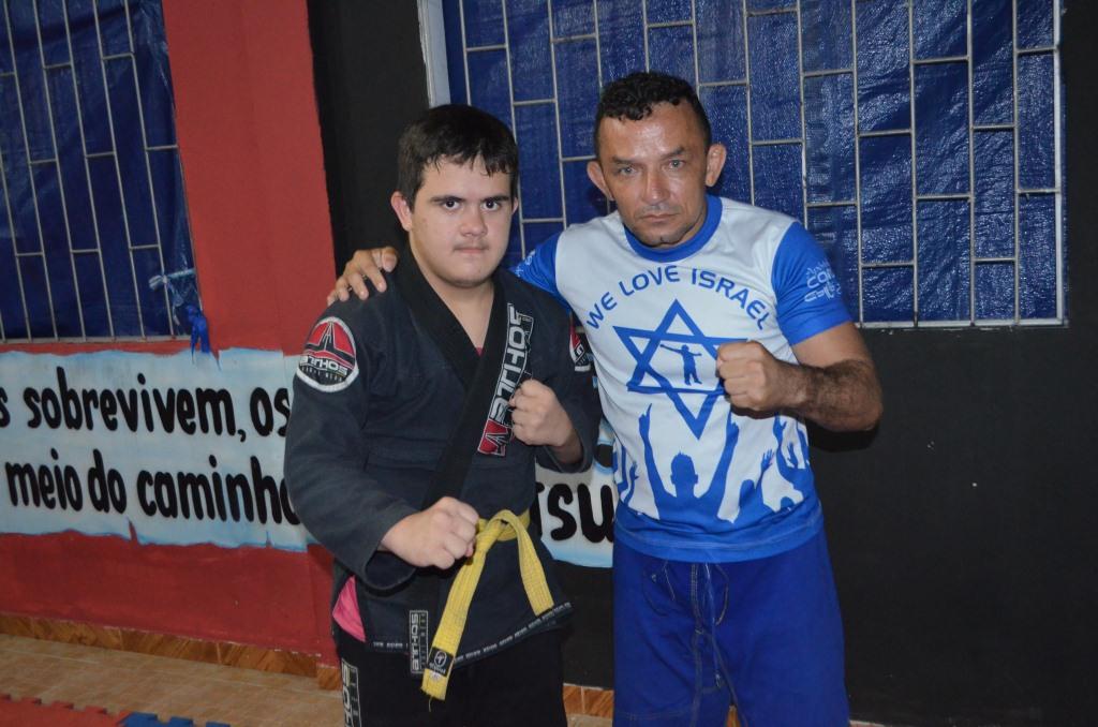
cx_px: 549
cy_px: 364
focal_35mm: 39
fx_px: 1187
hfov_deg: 49.6
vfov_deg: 34.1
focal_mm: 26
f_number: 4.2
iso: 3200
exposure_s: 1/60
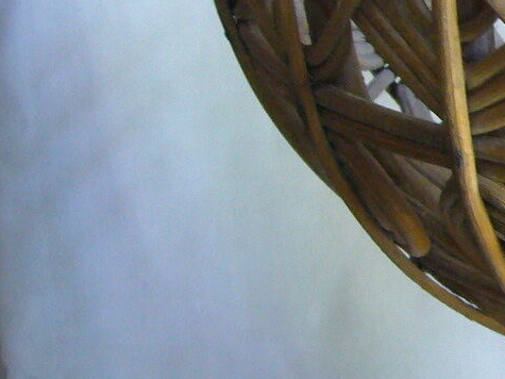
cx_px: 813
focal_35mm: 118
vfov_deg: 12.5
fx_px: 1721
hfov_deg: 15.1
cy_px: 131
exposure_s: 1/15
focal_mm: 5.8
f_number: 2.8
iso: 200
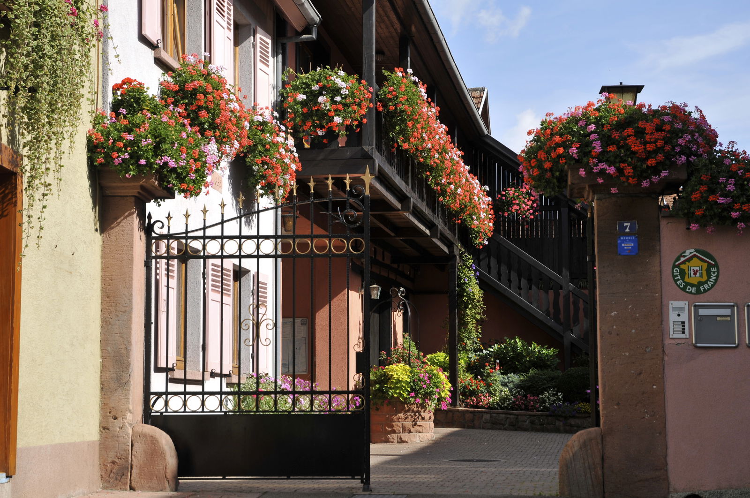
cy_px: 249
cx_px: 375
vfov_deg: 18.9
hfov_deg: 28.1
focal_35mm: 72
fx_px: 1498
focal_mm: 48
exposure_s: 1/250
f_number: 8
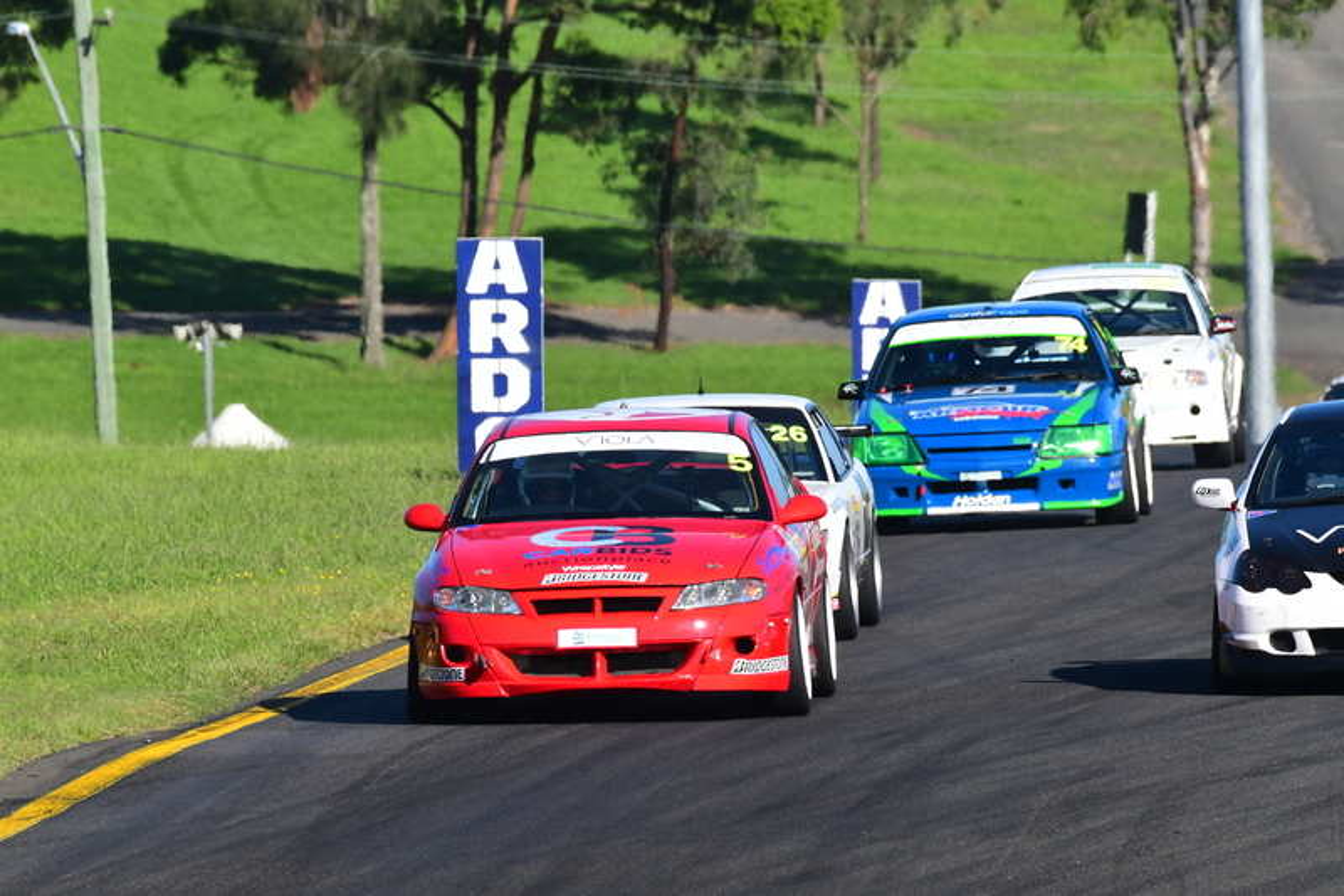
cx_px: 672
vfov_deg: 2.0
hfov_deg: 3.1
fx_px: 25193
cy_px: 448
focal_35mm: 675
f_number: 11
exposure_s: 1/640
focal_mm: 450
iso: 500
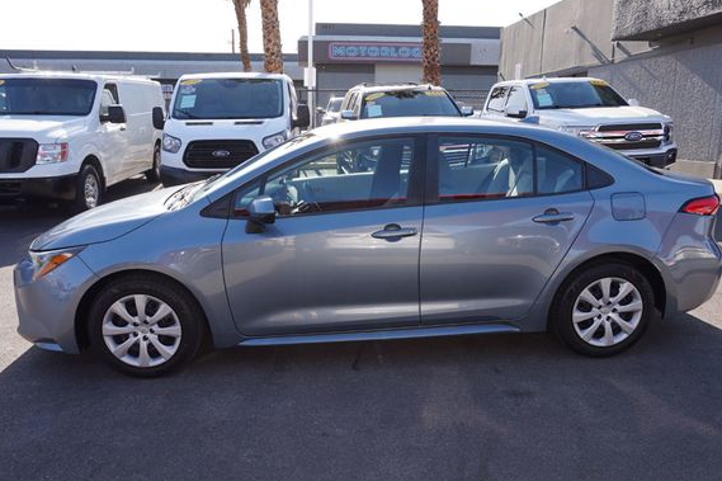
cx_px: 357
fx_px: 541
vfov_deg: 47.9
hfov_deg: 67.4
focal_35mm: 27
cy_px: 239
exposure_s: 1/100
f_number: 7.1
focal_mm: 16
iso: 100
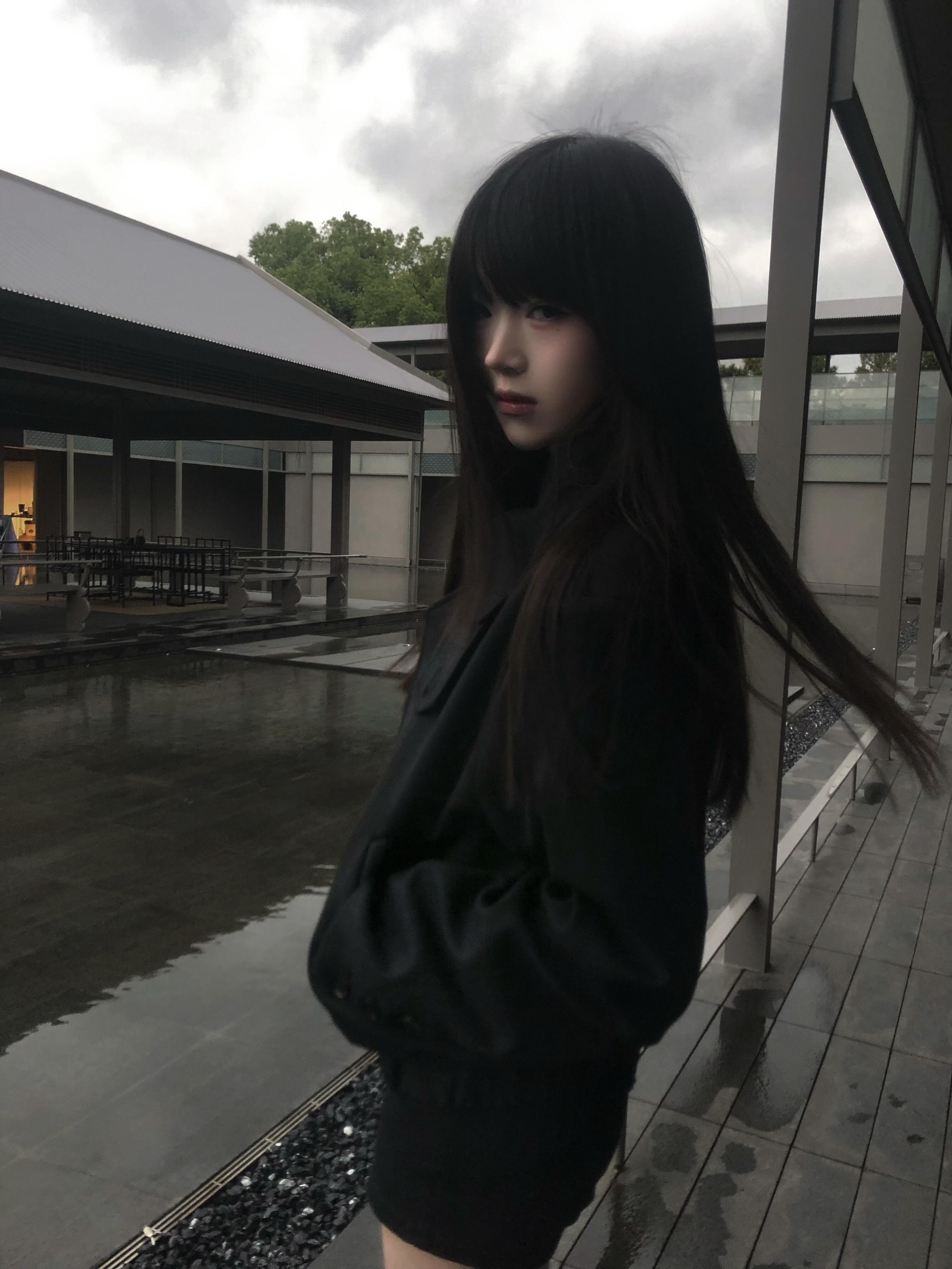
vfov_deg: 63.4
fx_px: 1027
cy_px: 634
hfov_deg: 49.7
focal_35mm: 28
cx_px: 476
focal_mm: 4
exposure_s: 1/24
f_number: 1.8
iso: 40
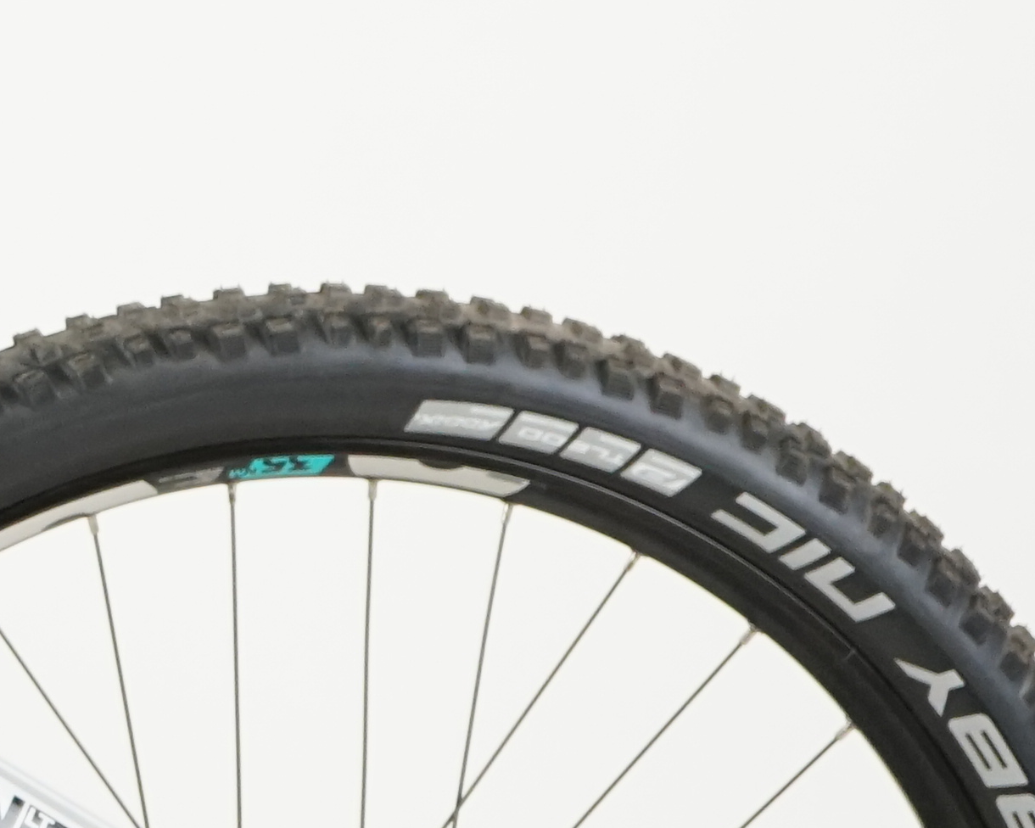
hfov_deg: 7.0
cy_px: 443
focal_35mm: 263
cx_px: -1309
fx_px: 8056
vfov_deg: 5.9
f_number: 5
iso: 2000
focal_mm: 57
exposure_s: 1/200
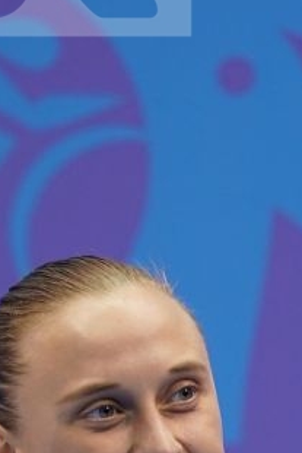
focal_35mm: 2320
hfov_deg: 0.6
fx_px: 29159
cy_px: 421
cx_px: 55
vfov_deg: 0.9
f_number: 2.8
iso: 500
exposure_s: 1/500
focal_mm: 400
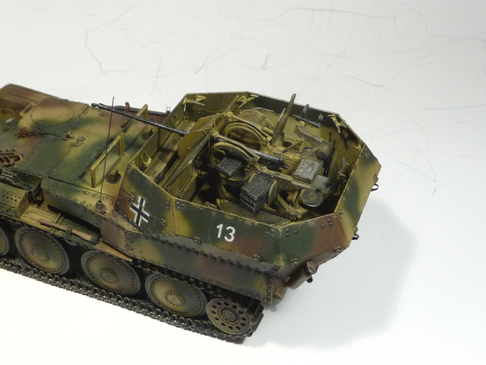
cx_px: 243
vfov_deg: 29.1
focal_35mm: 50
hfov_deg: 38.2
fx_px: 702
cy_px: 182
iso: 250
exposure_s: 1/40
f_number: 4.2
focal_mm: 8.5
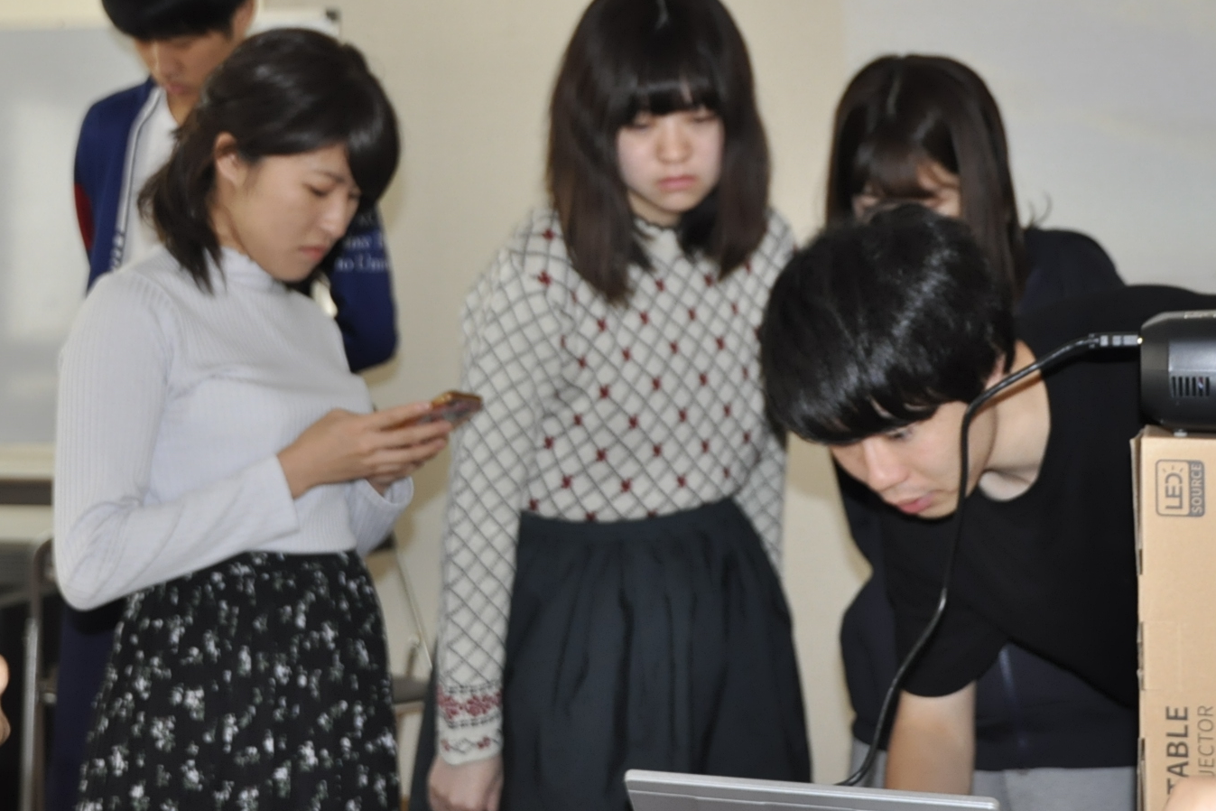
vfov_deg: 21.7
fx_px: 2094
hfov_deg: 32.4
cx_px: 648
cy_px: 171
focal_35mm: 62
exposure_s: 1/60
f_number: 3
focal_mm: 26
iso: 800
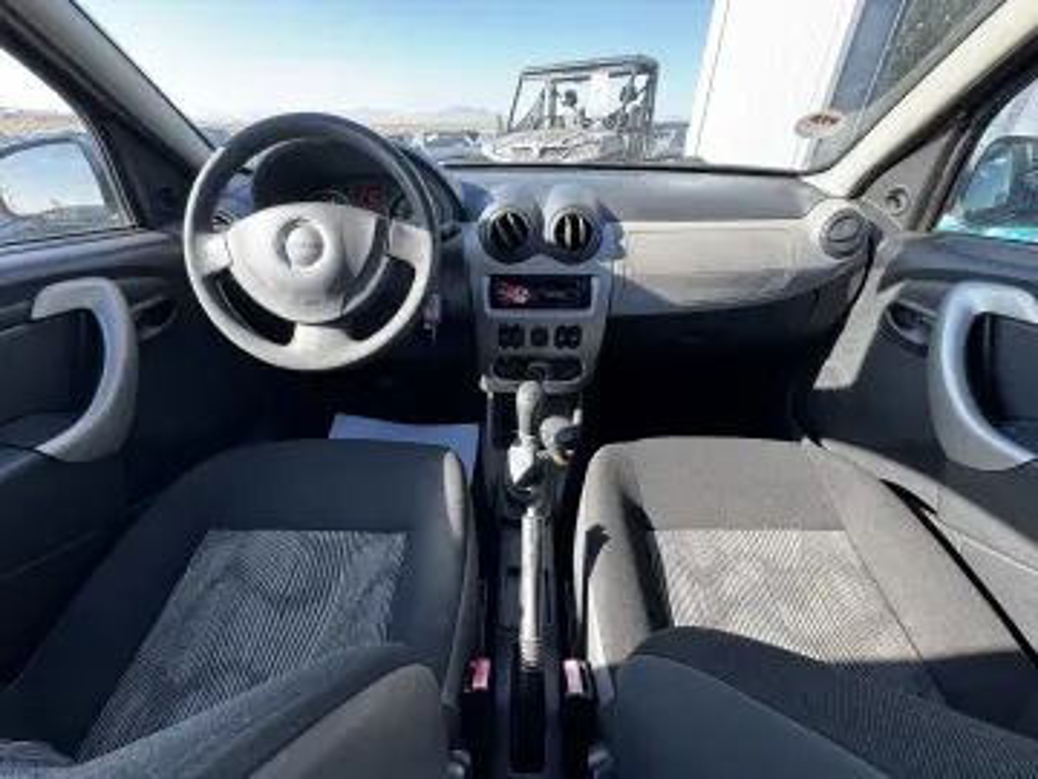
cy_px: 390
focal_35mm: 14
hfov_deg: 102.1
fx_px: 420
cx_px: 519
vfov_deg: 85.7
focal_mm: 2.22
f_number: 2.2
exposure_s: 1/99
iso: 64
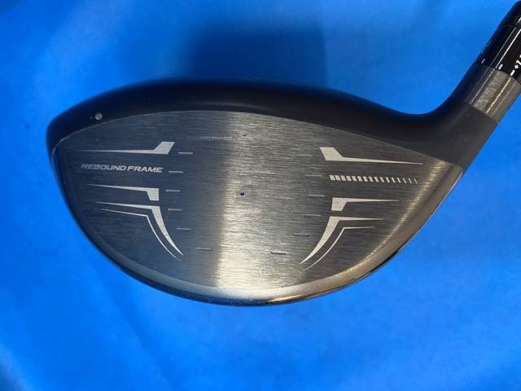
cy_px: 196
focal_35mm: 26
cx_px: 260
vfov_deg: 53.1
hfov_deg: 67.3
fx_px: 391
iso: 160
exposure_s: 1/60
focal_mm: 4.25
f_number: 1.8
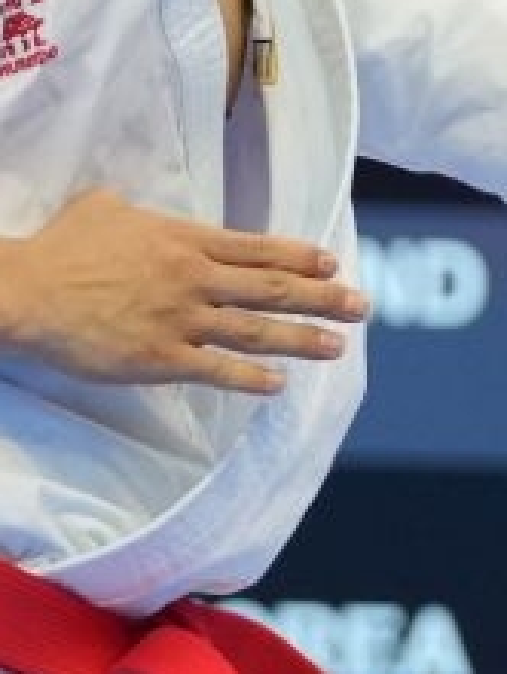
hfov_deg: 1.2
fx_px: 24738
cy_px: 400
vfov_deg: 1.6
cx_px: 202
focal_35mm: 1268
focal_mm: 162
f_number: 2.8
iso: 1000
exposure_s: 1/500
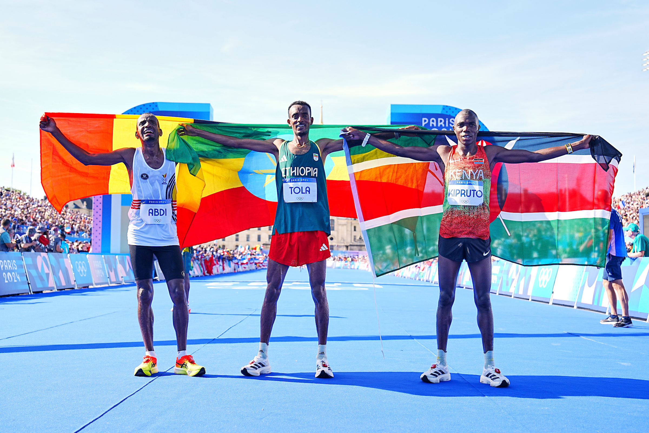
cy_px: 216
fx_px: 865
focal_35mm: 48
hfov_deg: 41.1
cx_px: 324
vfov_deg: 28.1
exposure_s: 1/800
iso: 200
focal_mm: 48
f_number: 5
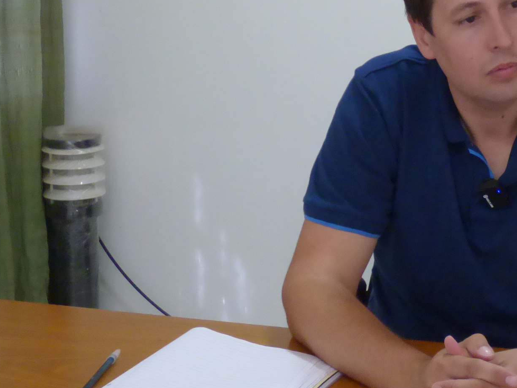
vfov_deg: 19.5
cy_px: 98
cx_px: 432
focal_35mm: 75
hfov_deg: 25.4
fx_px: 1120
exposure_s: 1/60
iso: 640
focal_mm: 6.18
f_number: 3.4
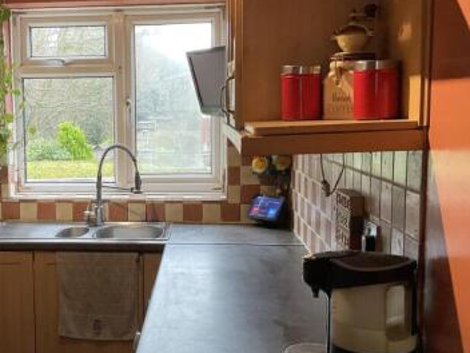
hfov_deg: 38.9
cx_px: 134
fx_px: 652
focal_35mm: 48
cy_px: 179
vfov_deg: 30.3
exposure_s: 1/50
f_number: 1.8
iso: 100
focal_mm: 3
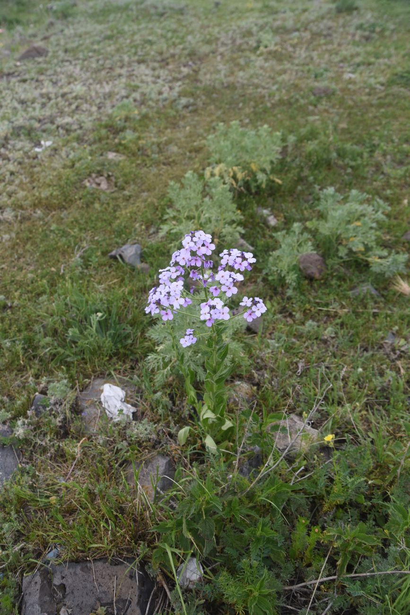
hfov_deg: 42.3
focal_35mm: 31
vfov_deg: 60.3
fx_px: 529
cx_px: 205
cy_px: 308
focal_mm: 31
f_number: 5.6
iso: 800
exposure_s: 1/640
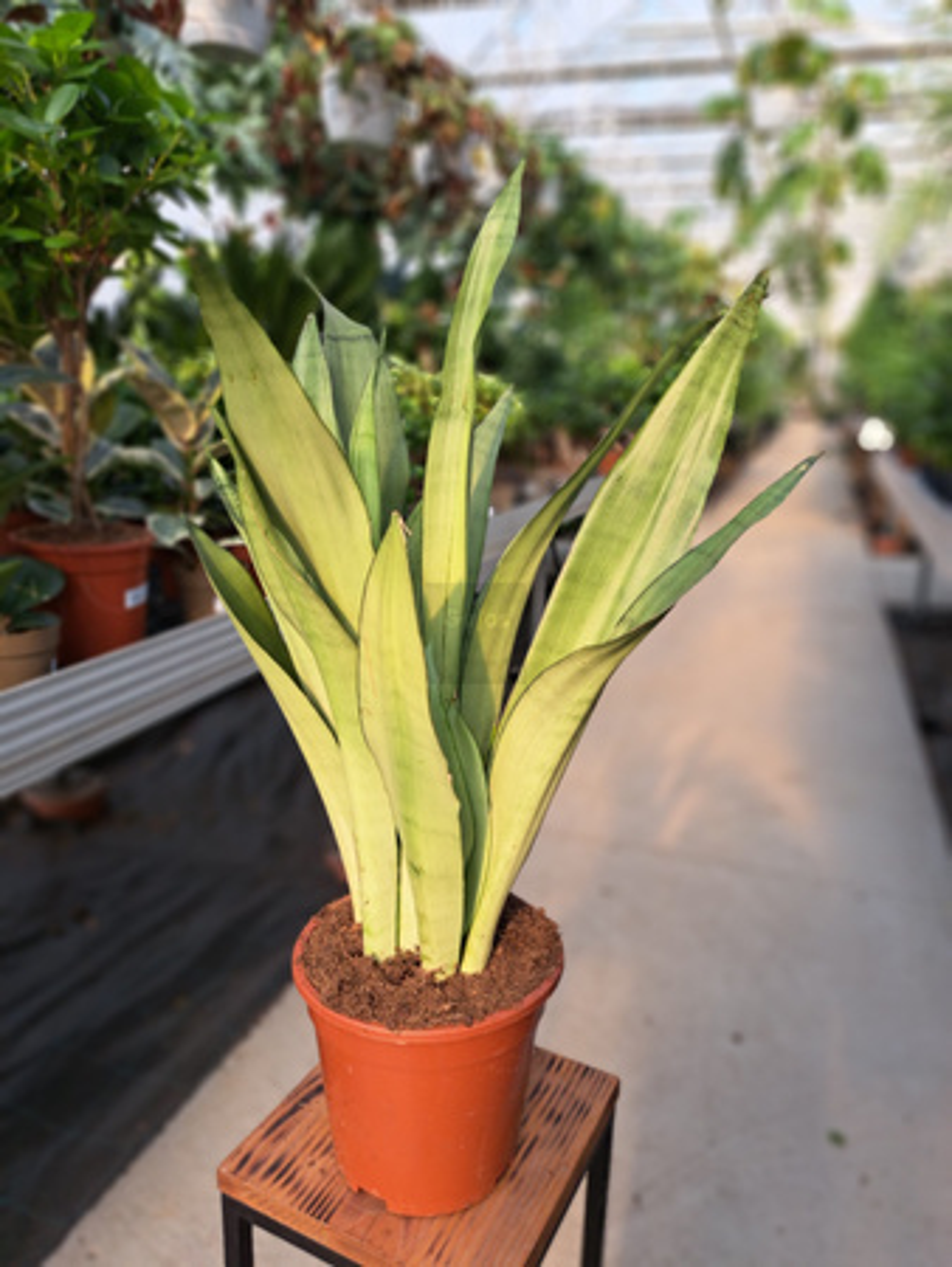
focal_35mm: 24
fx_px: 879
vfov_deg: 71.6
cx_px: 476
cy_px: 634
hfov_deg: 56.9
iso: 50
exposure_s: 1/247
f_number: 1.8
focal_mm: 5.23
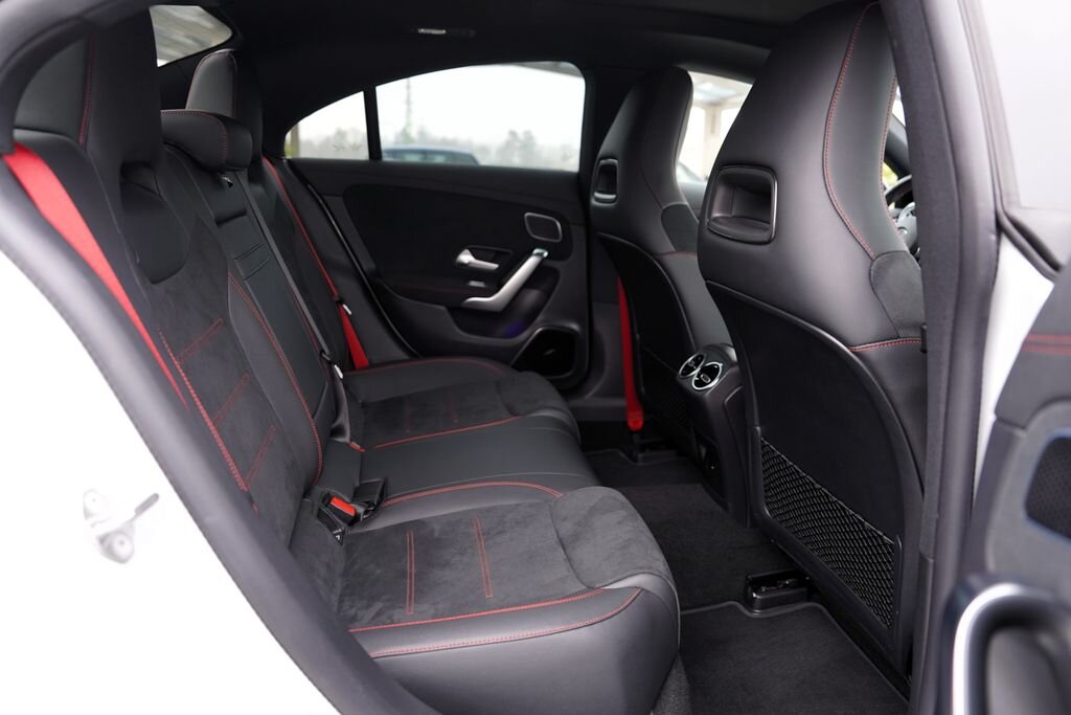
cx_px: 536
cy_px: 358
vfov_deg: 53.1
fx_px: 714
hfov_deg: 73.7
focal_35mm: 24
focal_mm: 24
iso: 320
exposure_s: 1/30
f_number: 2.8
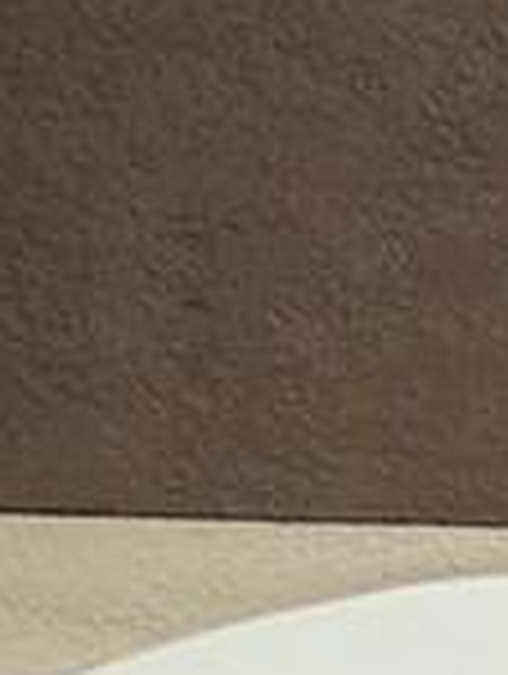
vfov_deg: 4.3
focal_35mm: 455
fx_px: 8878
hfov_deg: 3.2
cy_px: 774
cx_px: 1578
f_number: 2.8
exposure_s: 1/273
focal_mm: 6.6
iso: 20
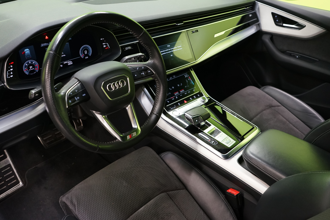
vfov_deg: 42.3
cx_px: 165
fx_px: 284
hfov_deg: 60.3
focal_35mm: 31
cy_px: 110
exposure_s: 1/25
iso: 2000
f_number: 5
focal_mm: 31
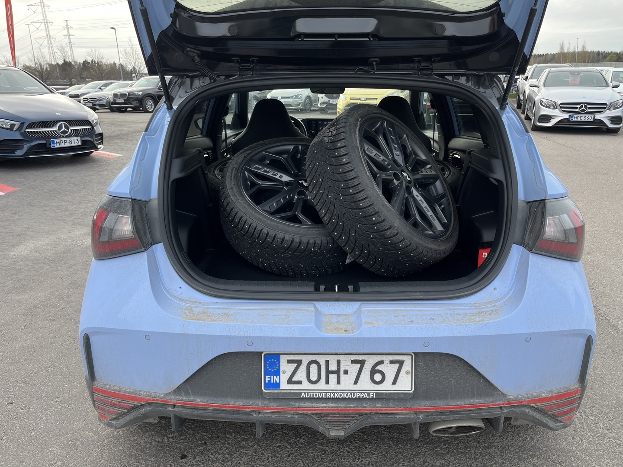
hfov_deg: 67.3
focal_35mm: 26
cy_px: 234
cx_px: 312
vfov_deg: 53.1
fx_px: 468
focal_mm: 5.1
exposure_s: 1/397
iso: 50
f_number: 1.6
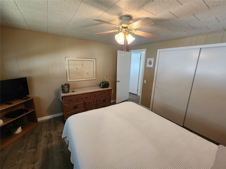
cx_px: 113
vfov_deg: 89.9
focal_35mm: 13
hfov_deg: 106.2
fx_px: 85
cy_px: 84
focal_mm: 2.2
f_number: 2.2
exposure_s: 1/60
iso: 320
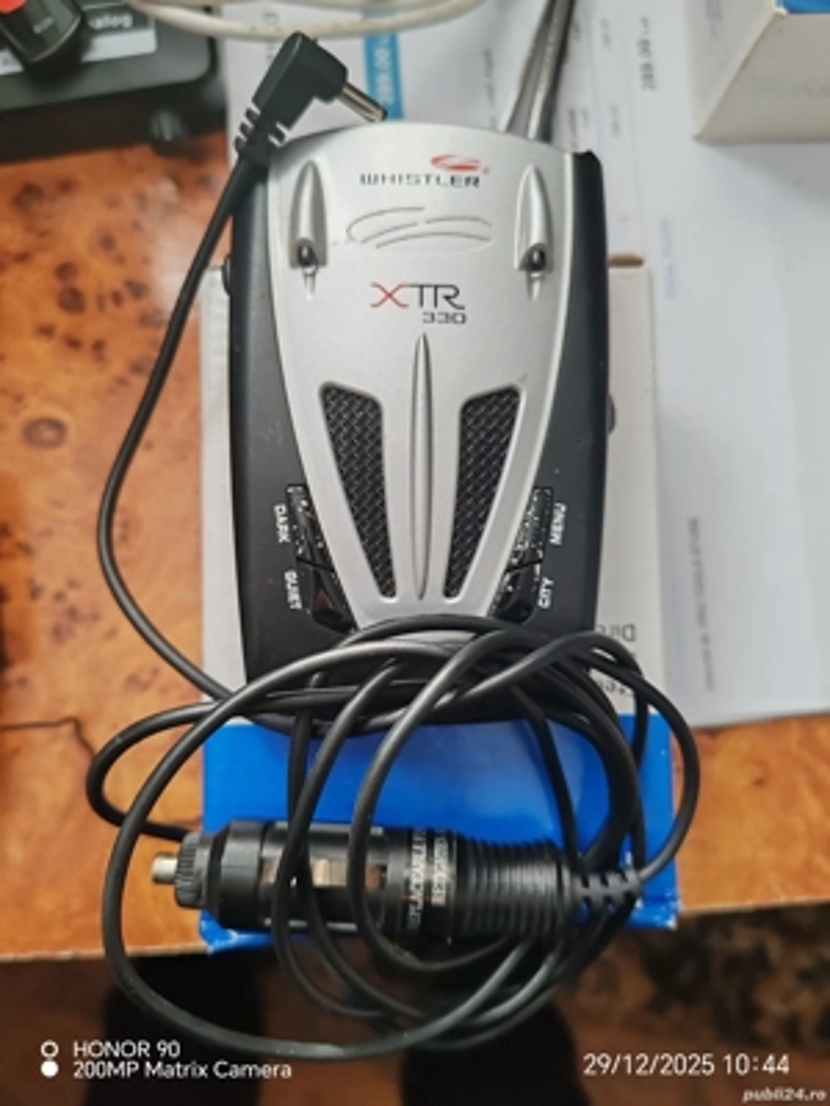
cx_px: 415
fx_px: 863
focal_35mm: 27
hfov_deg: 51.4
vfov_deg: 65.3
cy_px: 553
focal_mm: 6.12
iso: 400
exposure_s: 1/100
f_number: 1.9
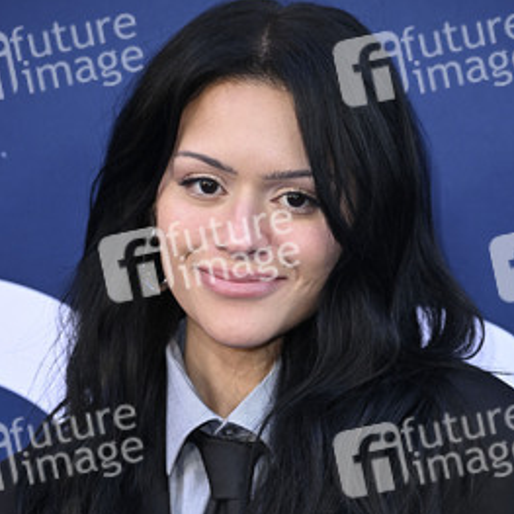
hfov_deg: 11.3
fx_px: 2604
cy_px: 354
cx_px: 256
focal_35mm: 155
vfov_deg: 11.3
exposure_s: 1/200
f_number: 5.6
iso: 800
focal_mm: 120
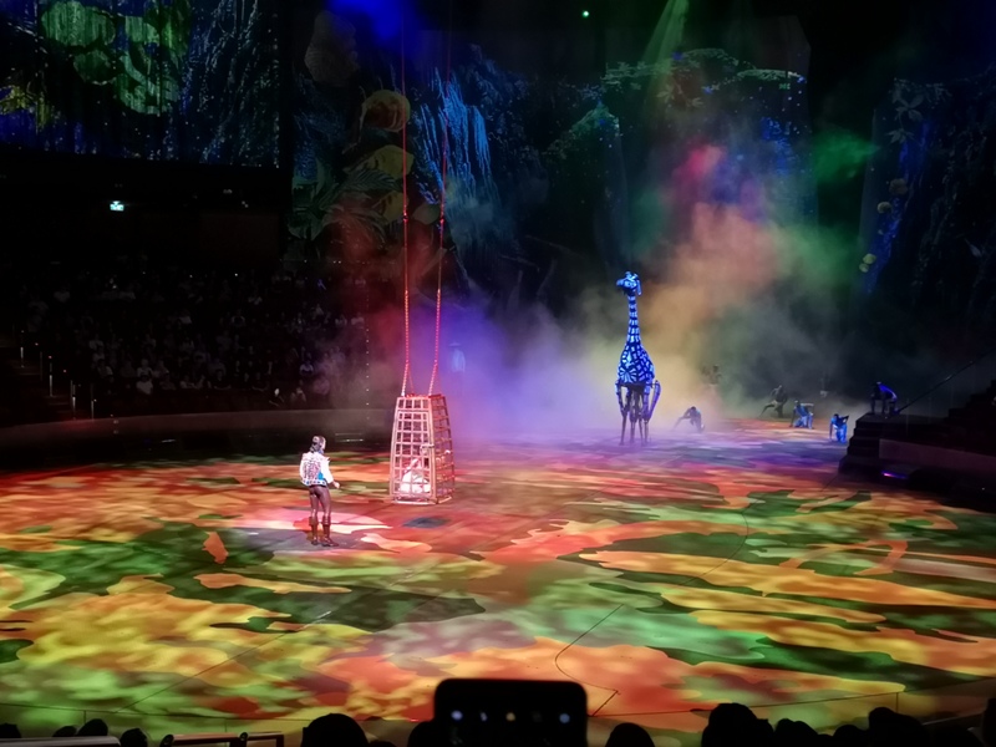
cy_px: 374
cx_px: 498
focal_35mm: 41
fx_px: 1180
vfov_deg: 35.1
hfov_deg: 45.8
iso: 640
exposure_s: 1/16.7
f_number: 1.8
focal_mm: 3.95
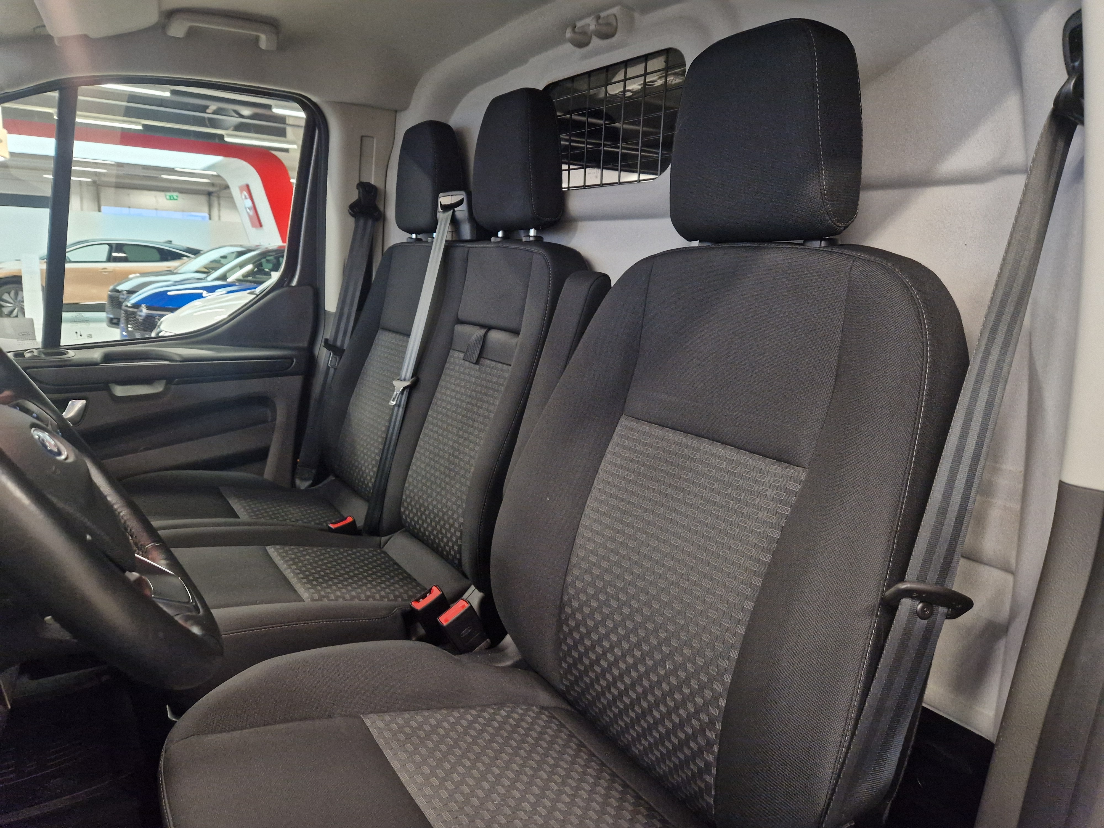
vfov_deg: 58.9
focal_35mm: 23
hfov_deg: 73.9
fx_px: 734
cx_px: 552
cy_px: 414
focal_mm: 5.4
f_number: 1.8
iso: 800
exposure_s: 1/100
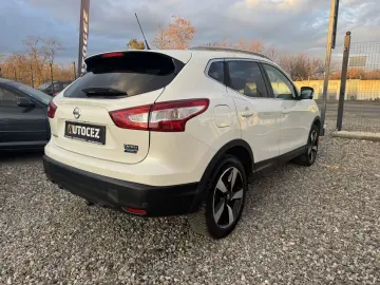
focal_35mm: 24
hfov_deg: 71.6
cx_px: 190
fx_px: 263
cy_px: 142
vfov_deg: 56.8
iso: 80
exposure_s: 1/433
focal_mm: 6.76
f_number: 1.78
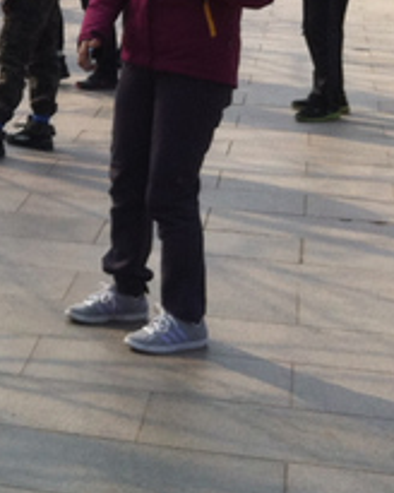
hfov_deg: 11.5
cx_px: -341
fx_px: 1793
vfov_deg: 15.3
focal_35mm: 123
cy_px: -26
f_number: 2.8
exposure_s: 1/670
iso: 80
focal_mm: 3.85
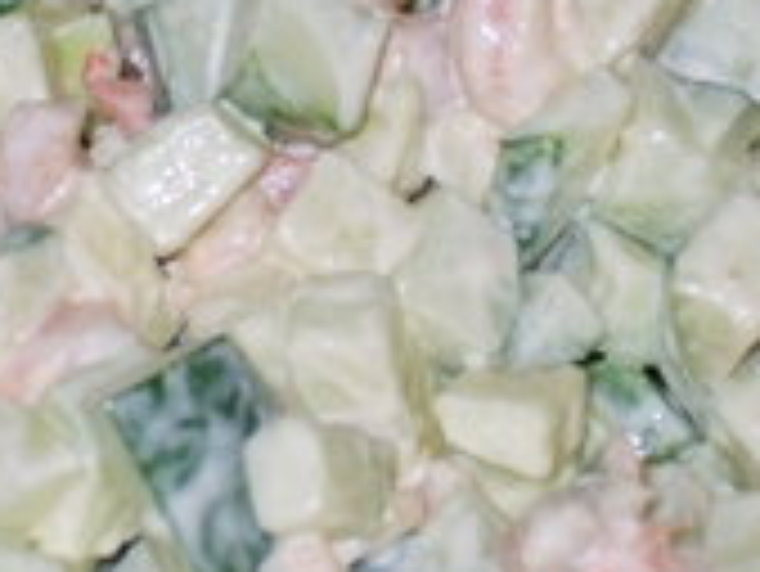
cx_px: 409
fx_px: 6152
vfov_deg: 5.3
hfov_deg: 7.1
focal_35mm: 280
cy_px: 63
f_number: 5.1
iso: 100
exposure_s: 1/60
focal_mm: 22.2
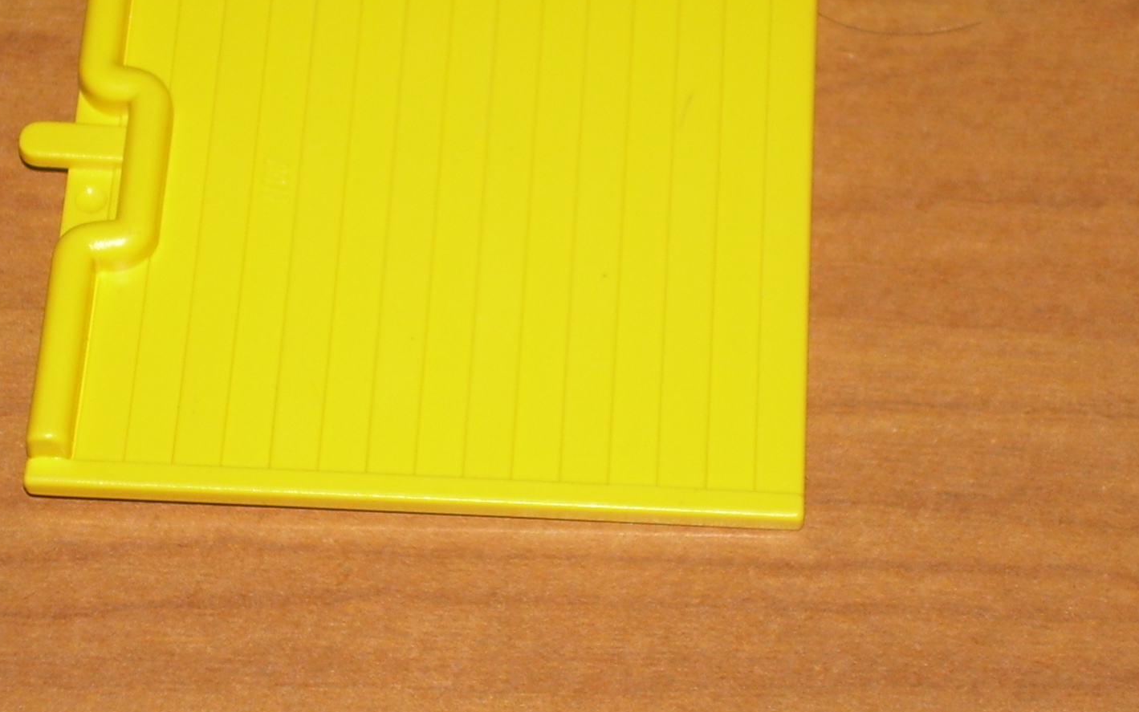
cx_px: 437
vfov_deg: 9.0
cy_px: 265
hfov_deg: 14.3
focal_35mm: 146
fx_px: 4532
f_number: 4.2
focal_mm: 14.6
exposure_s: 1/60
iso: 50
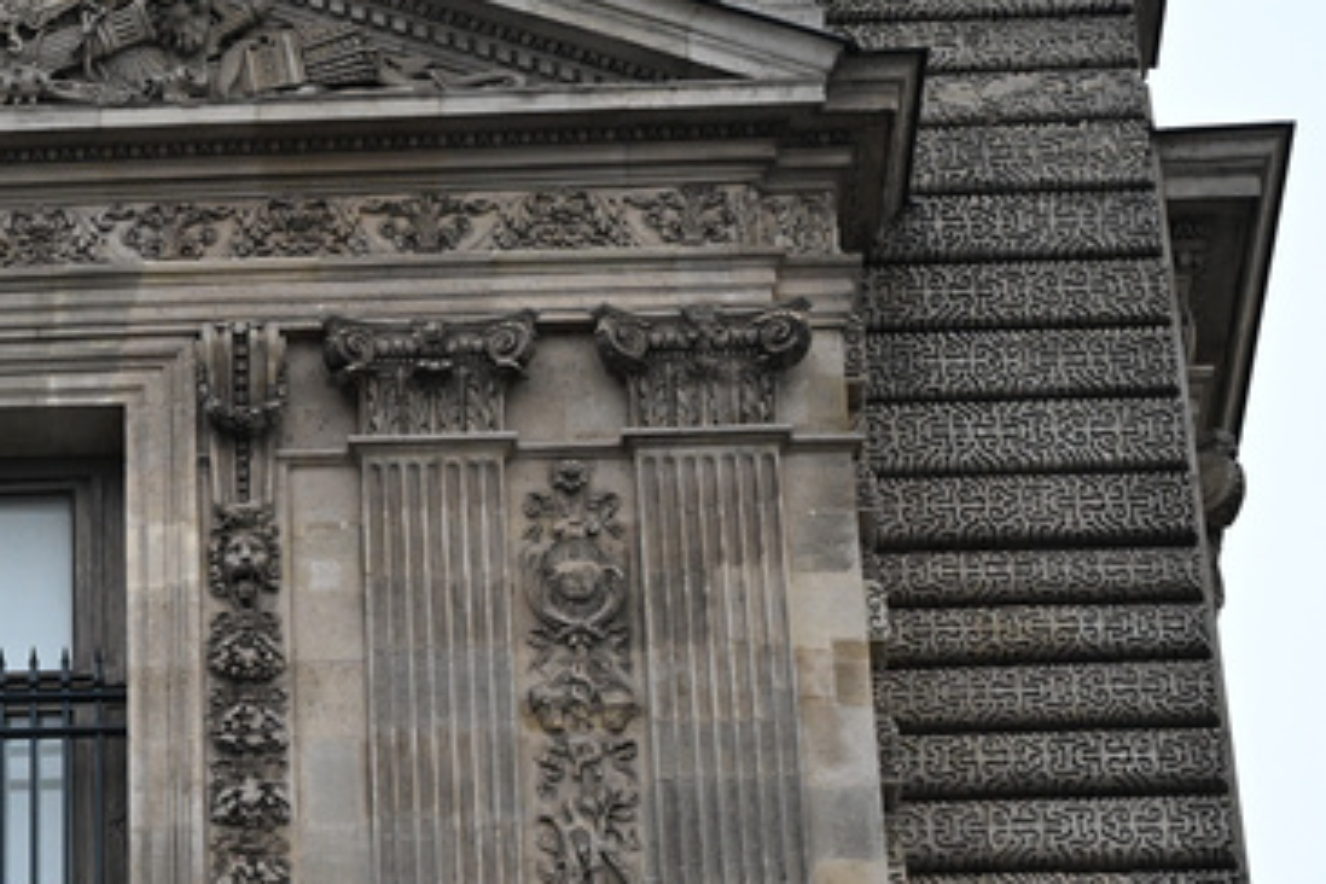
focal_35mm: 151
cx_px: -272
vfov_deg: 9.1
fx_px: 5561
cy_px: 632
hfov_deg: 13.2
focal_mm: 54
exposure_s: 1/800
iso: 2500
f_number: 5.6
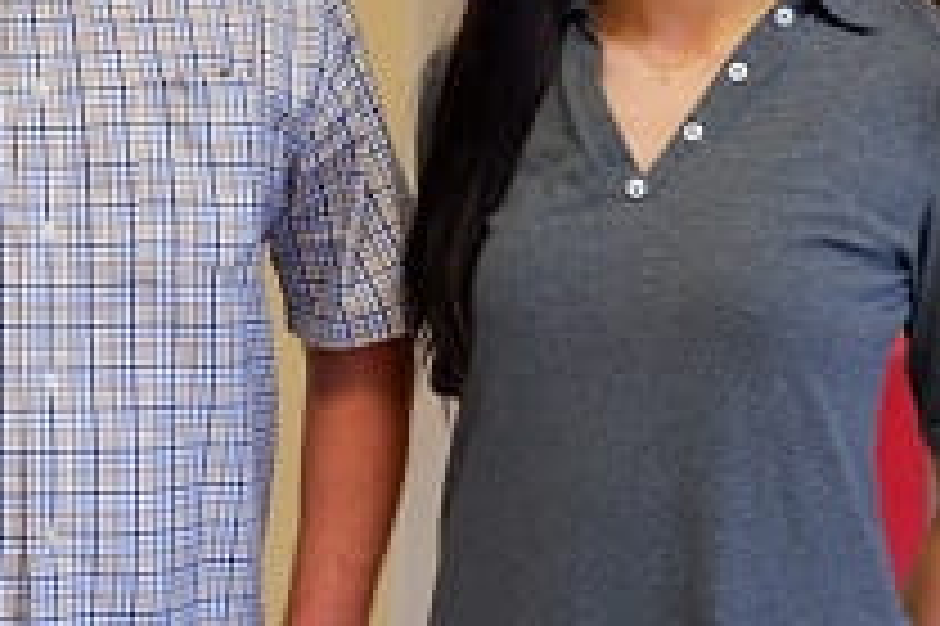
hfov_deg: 25.2
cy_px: 54
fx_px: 2009
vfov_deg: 17.4
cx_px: 22
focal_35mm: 77
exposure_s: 1/34
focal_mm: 15
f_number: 3.5
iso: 640
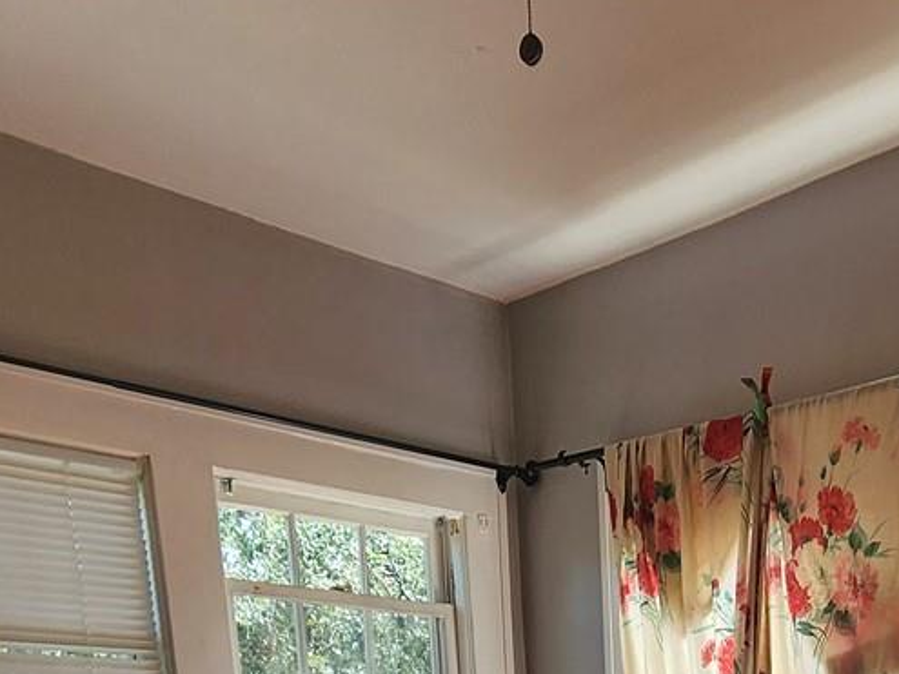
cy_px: 1075
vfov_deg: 24.4
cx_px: 741
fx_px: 1091
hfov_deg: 42.4
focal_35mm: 42
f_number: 2.2
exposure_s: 1/222
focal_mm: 2.2
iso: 50
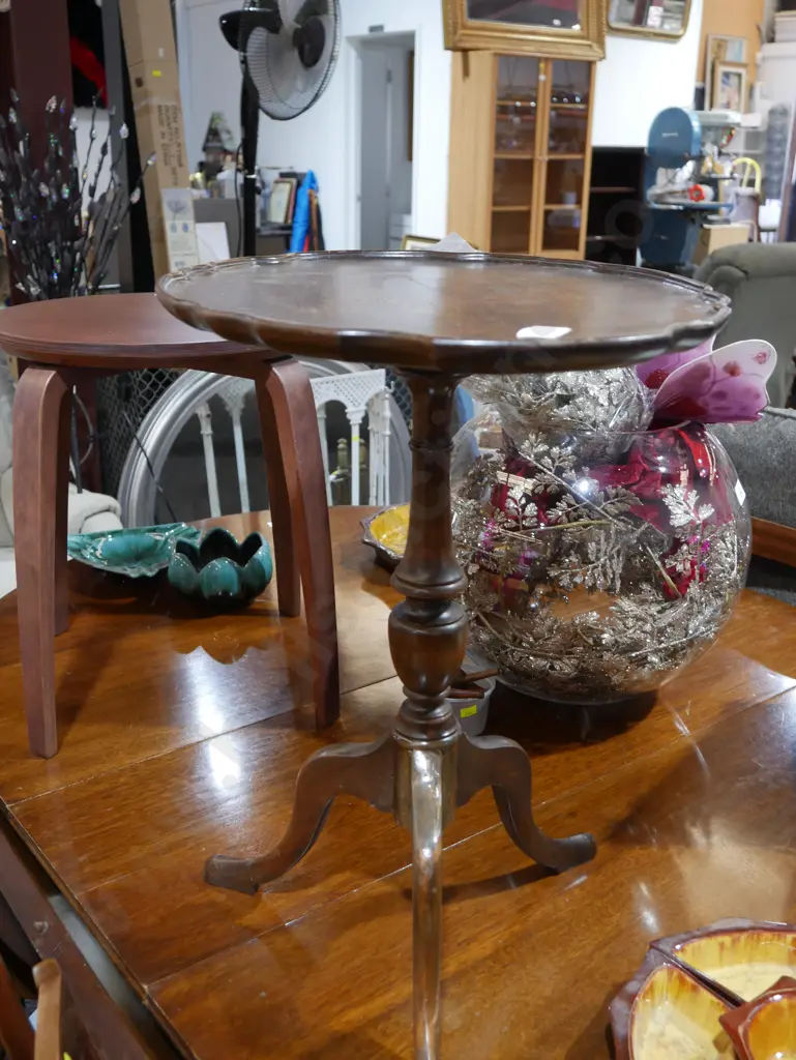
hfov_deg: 37.8
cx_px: 398
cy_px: 530
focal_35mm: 38
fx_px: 1164
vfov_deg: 49.0
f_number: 4.1
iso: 640
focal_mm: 19
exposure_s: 1/60
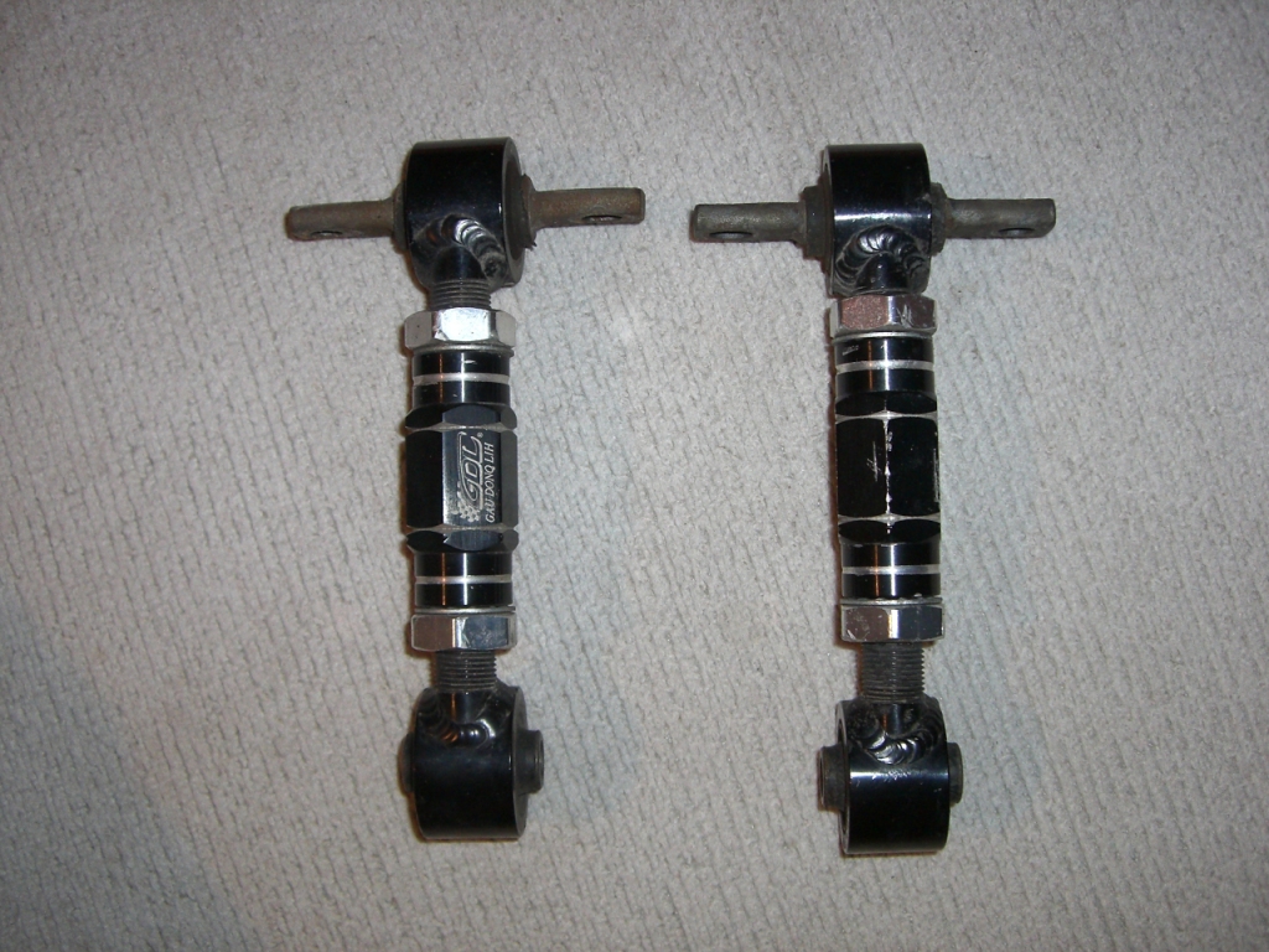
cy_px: 476
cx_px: 634
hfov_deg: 49.0
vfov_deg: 37.7
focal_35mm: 38
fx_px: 1393
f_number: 2.7
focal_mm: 6.2
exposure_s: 1/60
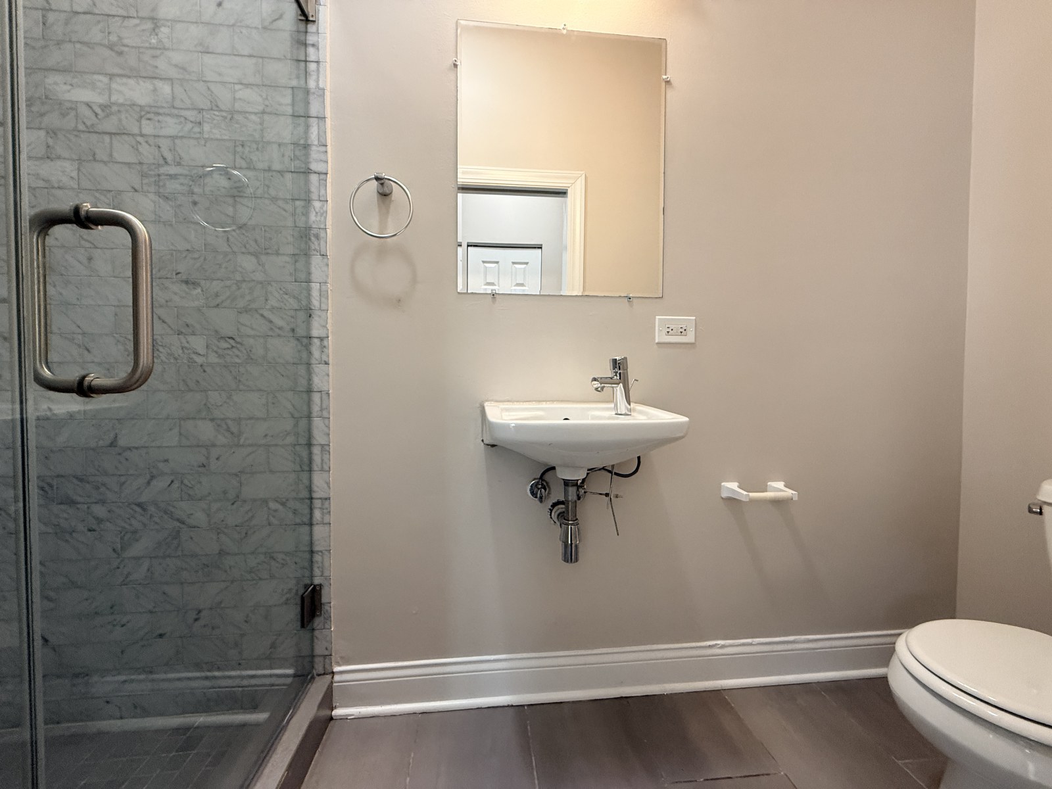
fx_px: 425
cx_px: 526
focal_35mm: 14
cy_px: 394
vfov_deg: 85.7
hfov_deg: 102.1
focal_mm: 2.22
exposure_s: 1/60
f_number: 2.2
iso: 250
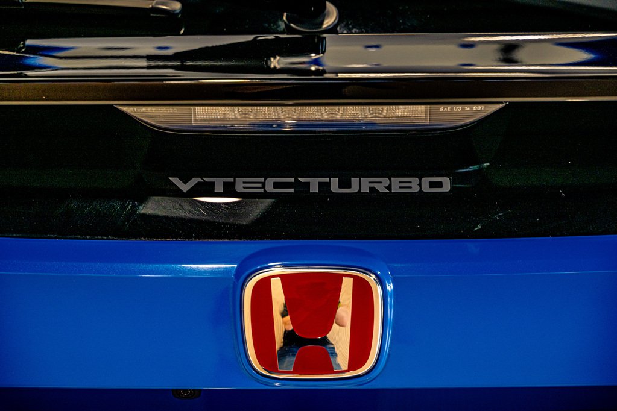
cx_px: 308
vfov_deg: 19.5
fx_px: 1200
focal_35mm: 70
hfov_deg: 28.8
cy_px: 206
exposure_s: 1/125
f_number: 4
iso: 400
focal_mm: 70
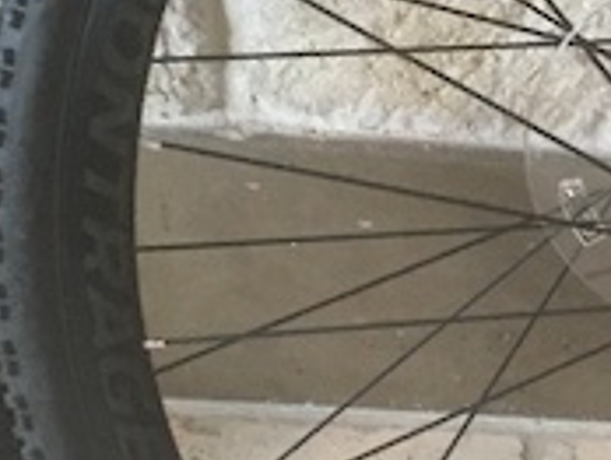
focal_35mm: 133
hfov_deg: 14.0
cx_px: 867
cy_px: 109
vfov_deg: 11.1
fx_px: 2351
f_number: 2.2
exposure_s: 1/30
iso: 160
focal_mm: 4.15
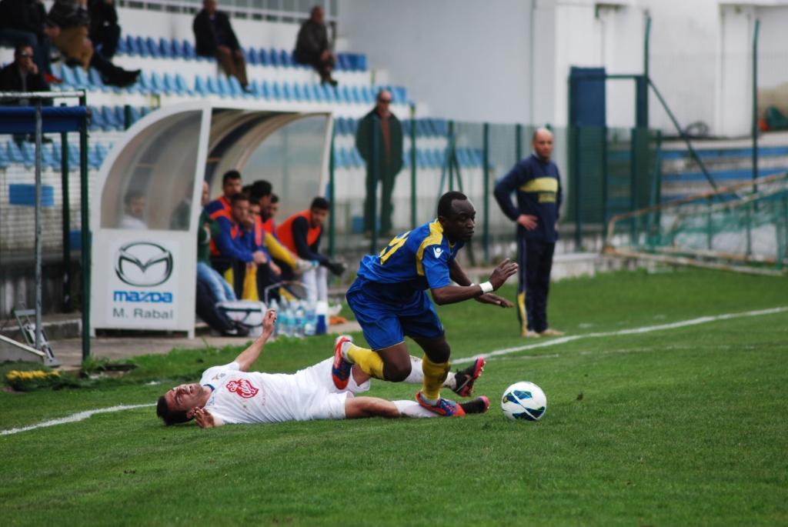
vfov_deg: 4.2
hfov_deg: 6.2
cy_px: 264
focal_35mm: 330
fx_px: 7230
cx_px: 394
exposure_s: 1/500
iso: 220
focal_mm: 220
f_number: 5
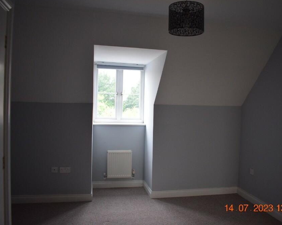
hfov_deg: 57.0
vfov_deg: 47.1
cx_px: 160
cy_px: 111
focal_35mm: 31
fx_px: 259
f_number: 4
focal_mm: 18
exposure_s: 1/60
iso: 720
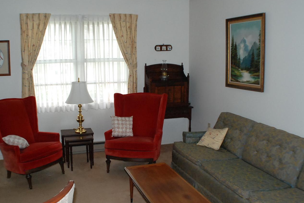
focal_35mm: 46
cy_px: 107
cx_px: 140
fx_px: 389
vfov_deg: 29.3
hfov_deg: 42.7
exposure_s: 1/60
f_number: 5
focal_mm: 20
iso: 1000
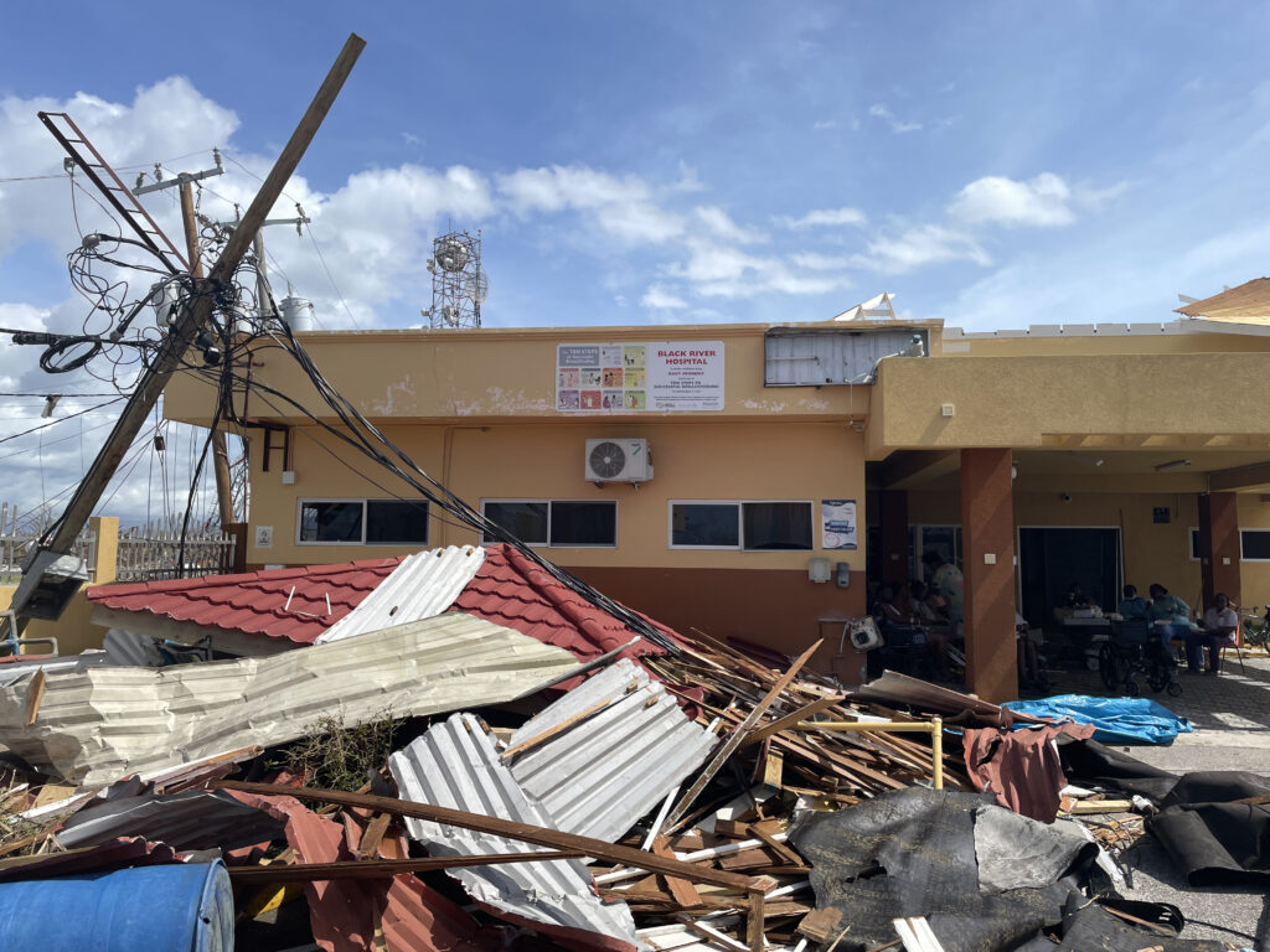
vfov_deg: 53.1
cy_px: 476
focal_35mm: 26
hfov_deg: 67.3
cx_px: 635
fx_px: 954
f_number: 1.6
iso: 32
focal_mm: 4.2
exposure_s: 1/5051
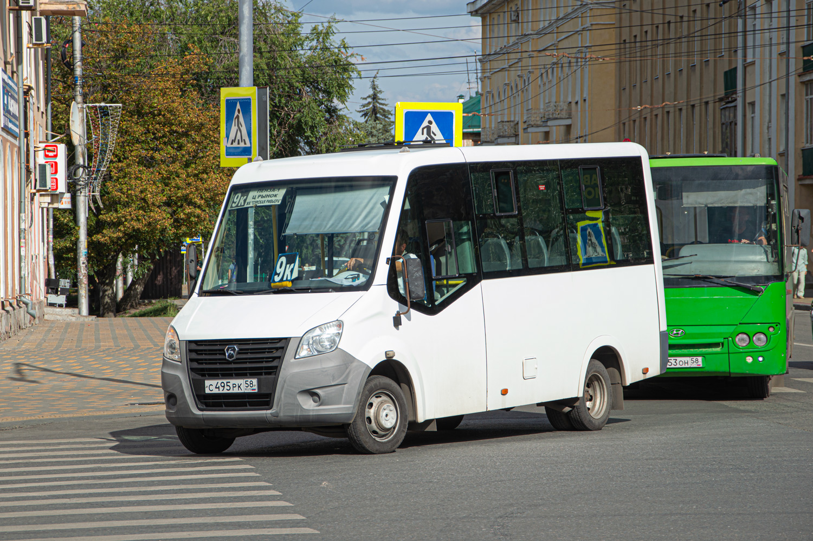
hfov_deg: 16.1
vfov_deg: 10.7
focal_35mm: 128
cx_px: 406
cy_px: 270
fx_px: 2876
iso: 100
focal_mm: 85
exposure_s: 1/400
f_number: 5.6
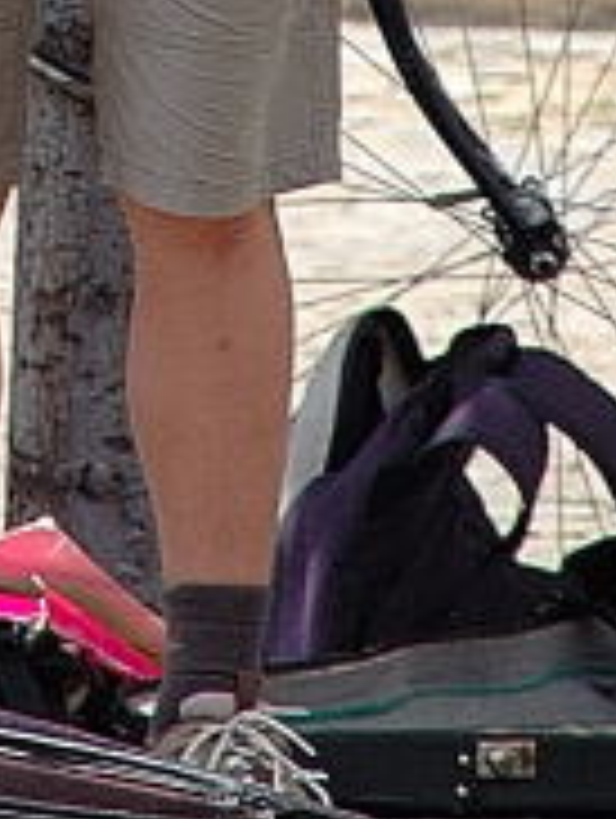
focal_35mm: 1254
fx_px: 29677
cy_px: -693
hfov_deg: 1.2
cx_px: -108
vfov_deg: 1.6
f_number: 6.3
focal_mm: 155
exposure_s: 1/640
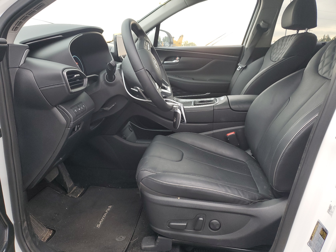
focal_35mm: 26
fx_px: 252
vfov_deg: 53.1
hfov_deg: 67.3
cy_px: 126
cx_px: 168
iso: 75
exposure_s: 1/60.2
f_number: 1.5
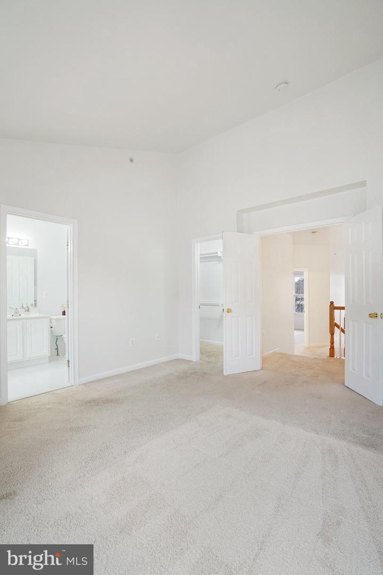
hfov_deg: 73.7
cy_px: 288
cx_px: 192
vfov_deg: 96.7
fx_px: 255
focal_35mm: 16
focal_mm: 16
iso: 1250
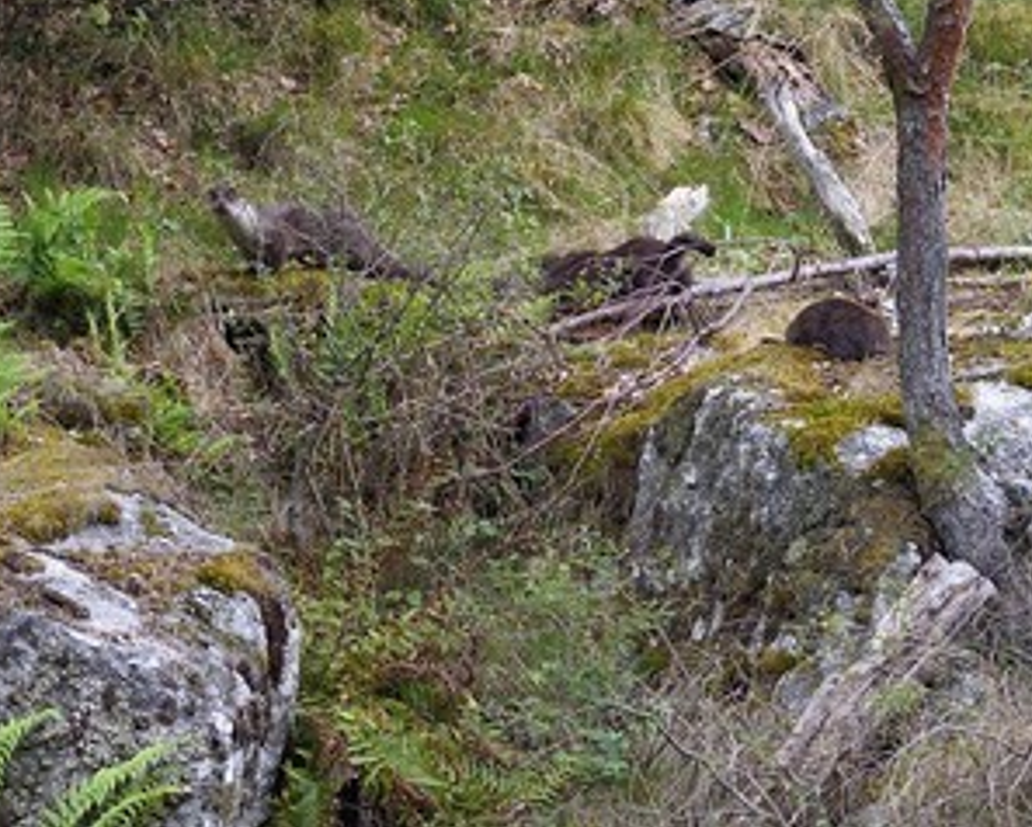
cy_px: 347
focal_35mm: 265
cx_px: 518
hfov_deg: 7.3
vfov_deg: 5.8
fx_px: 8099
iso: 800
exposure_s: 1/100
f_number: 6.3
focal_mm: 200
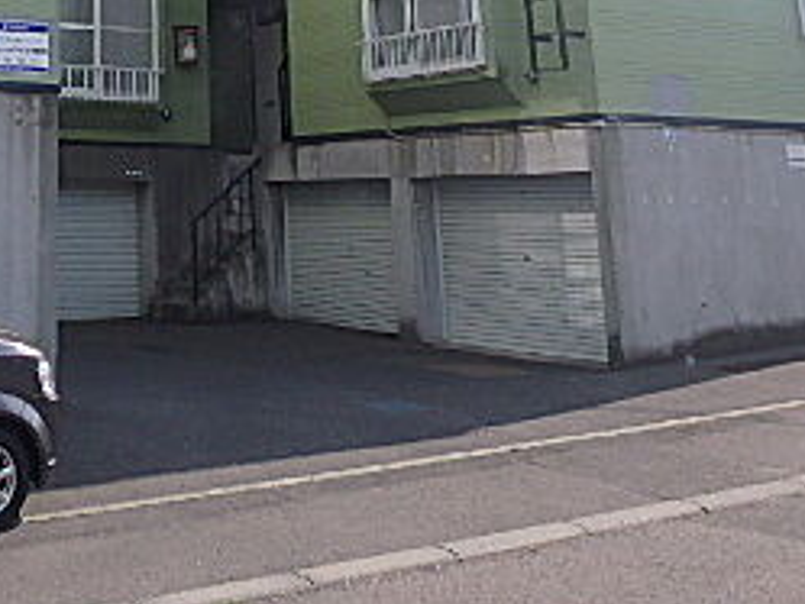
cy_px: -158
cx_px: 29
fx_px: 1256
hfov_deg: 33.0
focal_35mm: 54
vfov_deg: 24.1
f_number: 3.5
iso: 125
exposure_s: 1/1000
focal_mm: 3.7
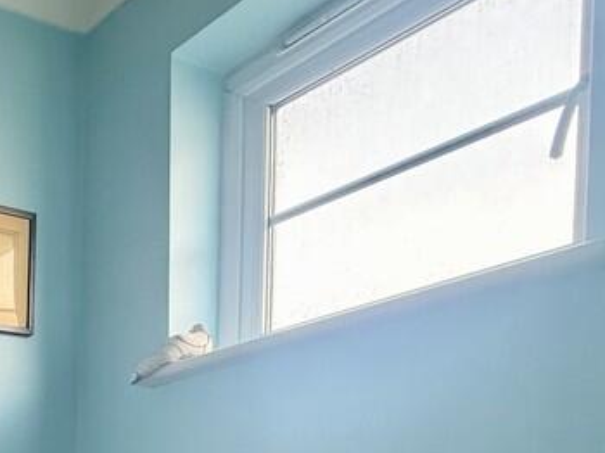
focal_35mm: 41
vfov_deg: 28.6
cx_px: -235
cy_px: 593
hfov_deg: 31.4
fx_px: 716
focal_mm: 2.22
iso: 250
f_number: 2.2
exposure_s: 1/99
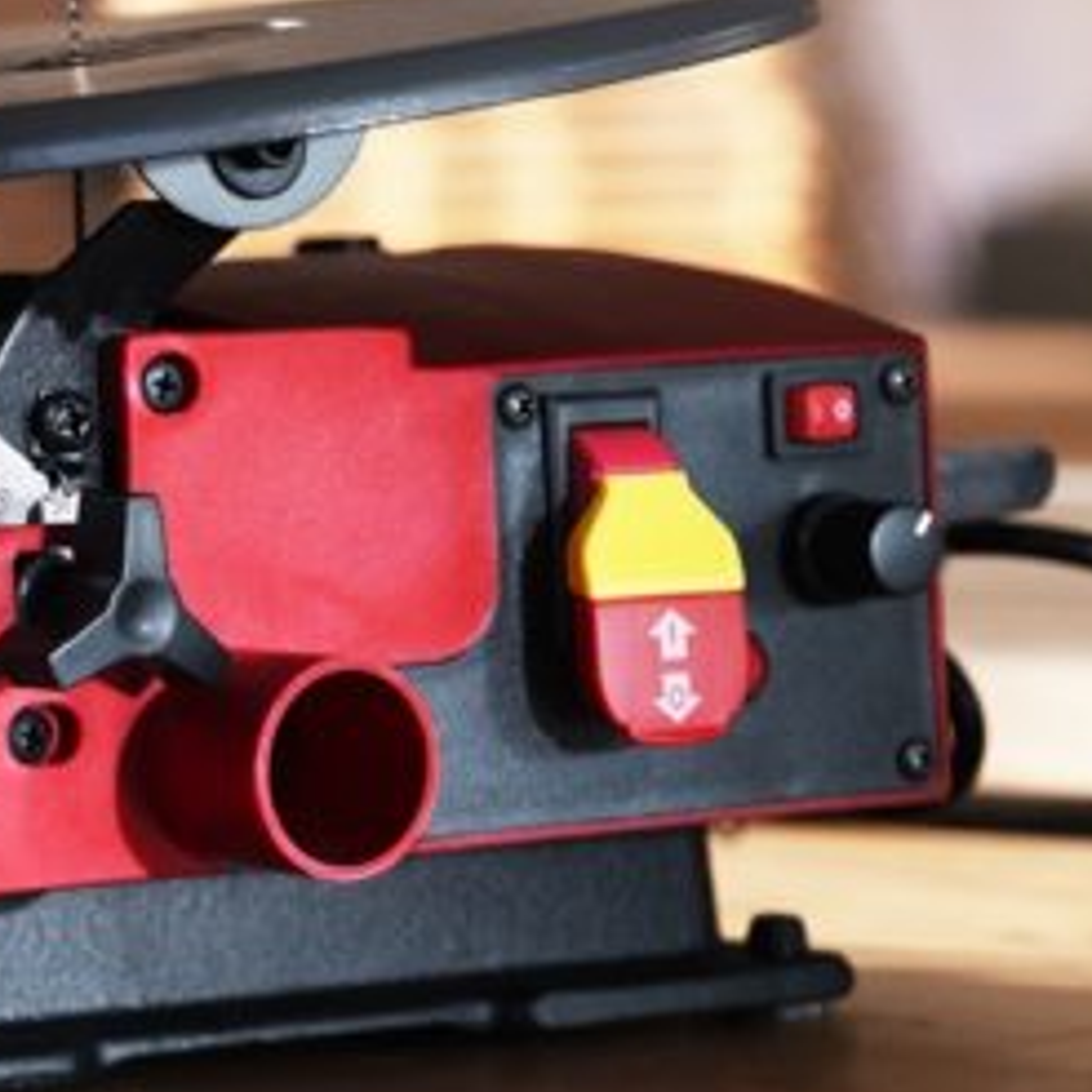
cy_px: 178
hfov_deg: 8.9
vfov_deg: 8.9
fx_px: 6995
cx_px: -89
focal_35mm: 196
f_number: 5.6
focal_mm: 90
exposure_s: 1/160
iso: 1600
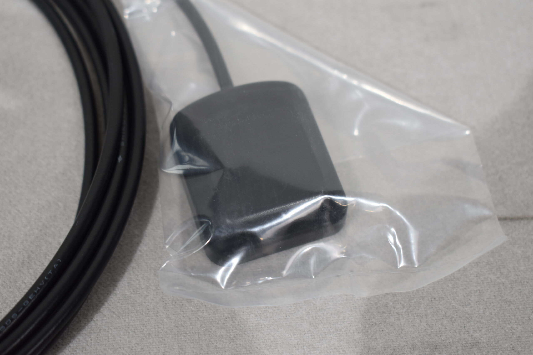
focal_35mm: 60
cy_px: 178
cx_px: 266
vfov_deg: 22.6
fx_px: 888
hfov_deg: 33.4
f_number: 5.6
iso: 400
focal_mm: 40
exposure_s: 1/60
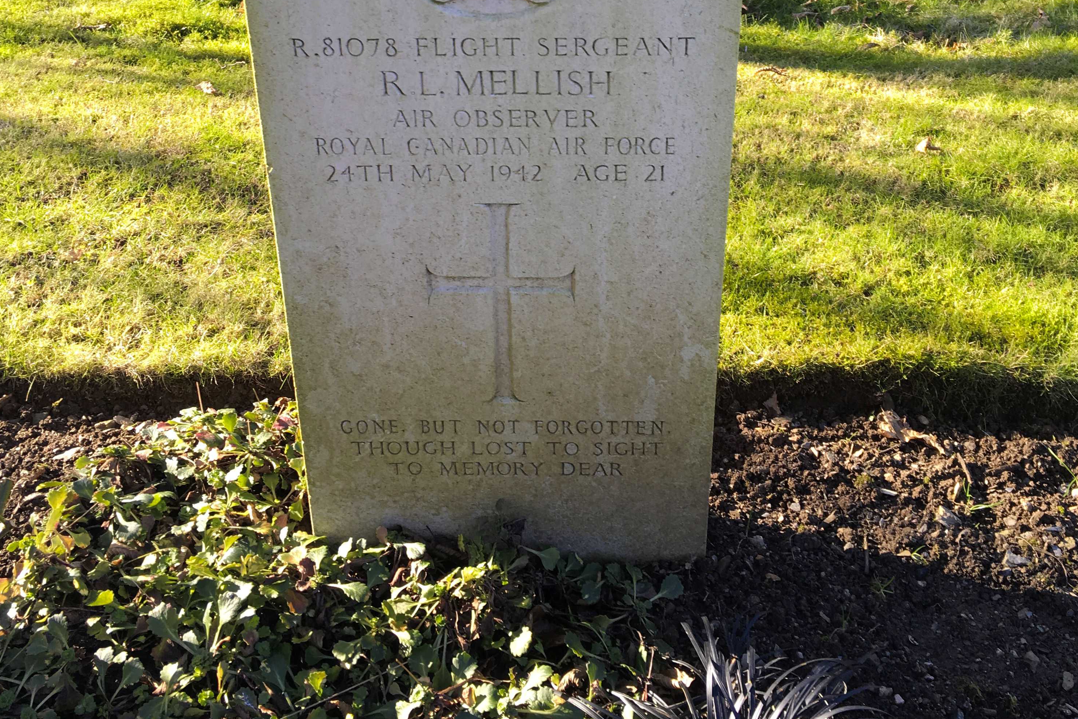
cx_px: 541
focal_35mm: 41
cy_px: 111
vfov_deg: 31.5
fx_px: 1228
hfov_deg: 47.4
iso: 25
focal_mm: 4.15
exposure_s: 1/135
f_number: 2.2
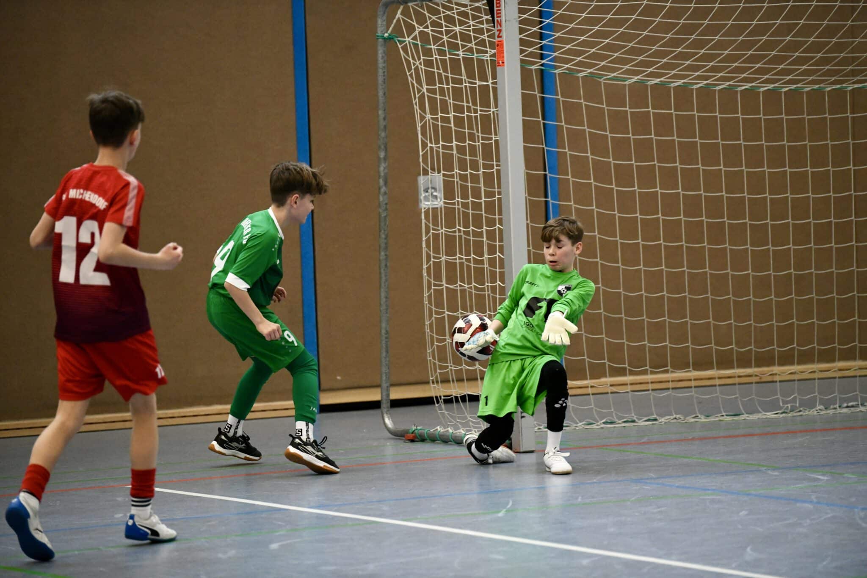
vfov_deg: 8.6
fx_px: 3853
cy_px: 289
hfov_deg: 12.8
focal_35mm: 160
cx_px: 434
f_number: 2.8
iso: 5000
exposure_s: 1/1250
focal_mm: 160
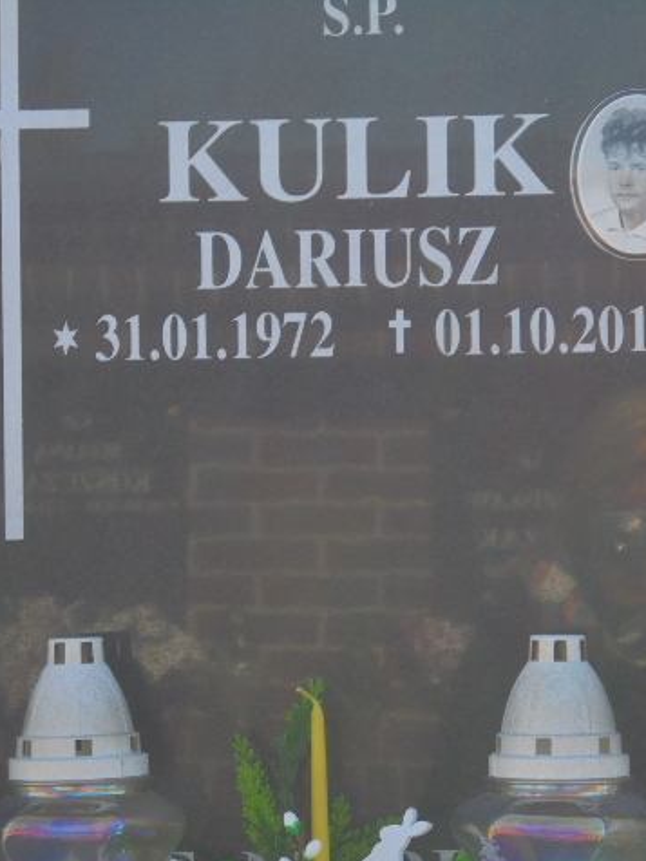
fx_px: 3583
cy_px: 430
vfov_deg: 13.7
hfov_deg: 10.3
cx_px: 371
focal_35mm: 144
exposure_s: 1/200
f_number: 5.1
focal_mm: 19.2
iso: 100
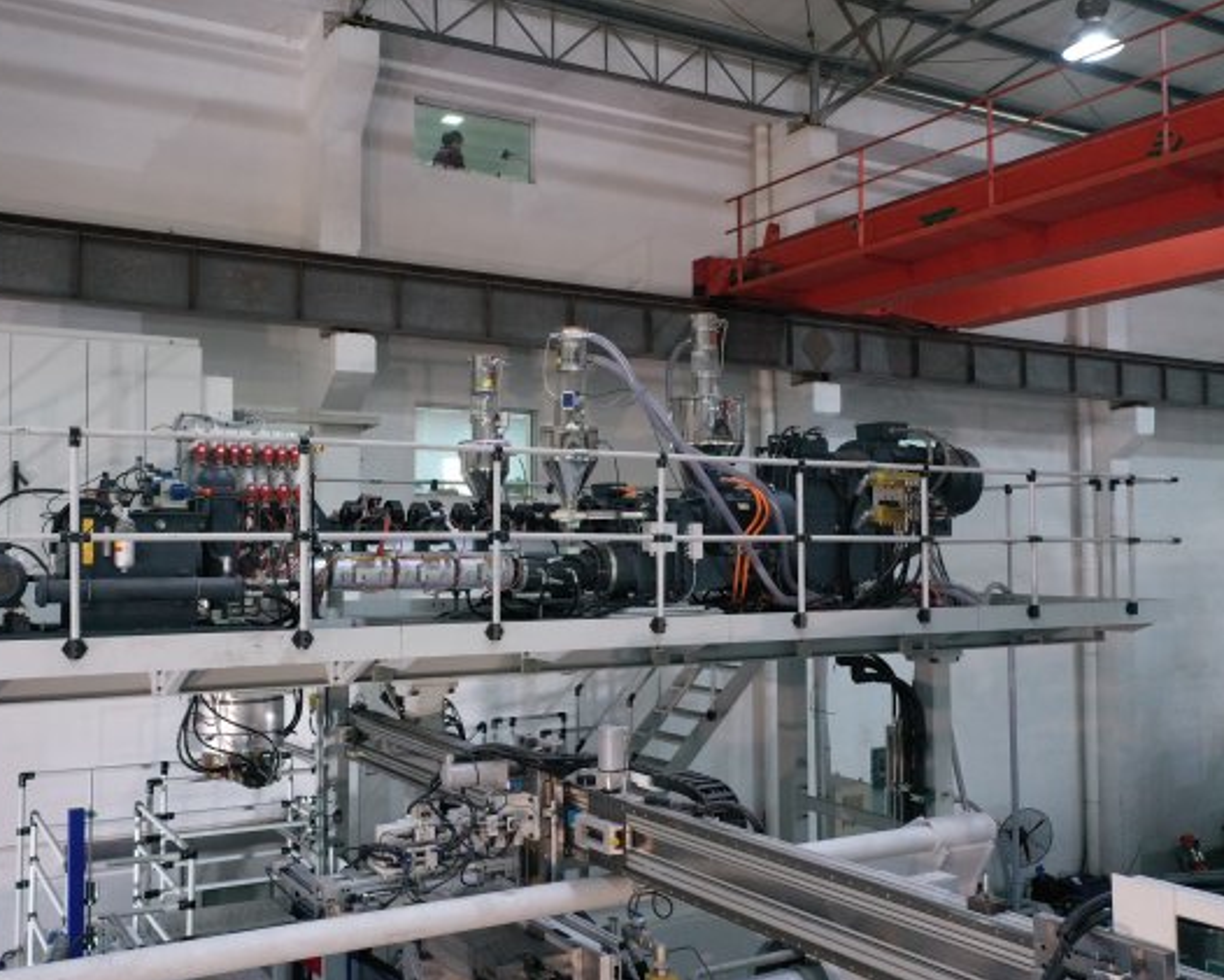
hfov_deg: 55.2
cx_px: 486
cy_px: 495
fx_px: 1159
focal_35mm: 32
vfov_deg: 45.8
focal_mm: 10.26
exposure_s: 1/50
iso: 800
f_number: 4
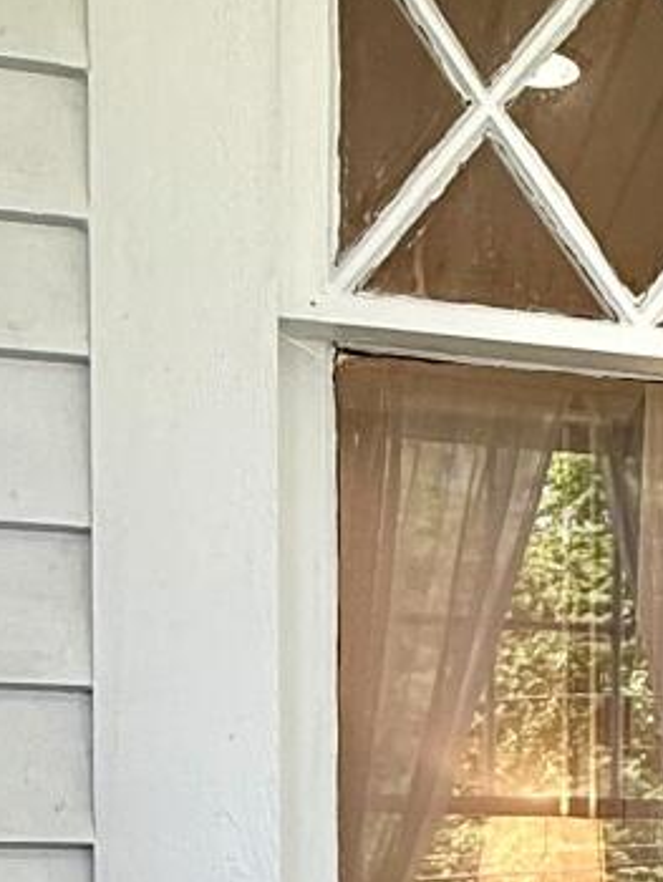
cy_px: 1013
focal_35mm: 80
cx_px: 991
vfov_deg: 22.7
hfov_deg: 16.8
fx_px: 2041
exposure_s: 1/171
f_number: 2.2
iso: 64
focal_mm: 2.22
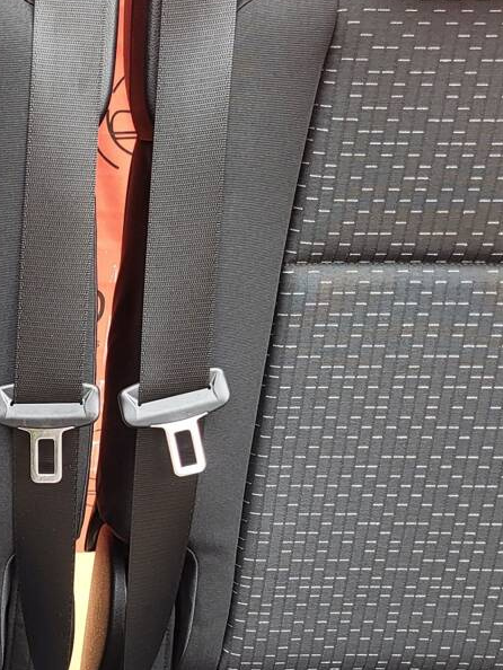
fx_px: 1355
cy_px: 582
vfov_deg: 27.0
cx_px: -145
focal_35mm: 70
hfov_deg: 19.4
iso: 125
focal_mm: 5.4
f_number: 1.8
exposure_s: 1/100
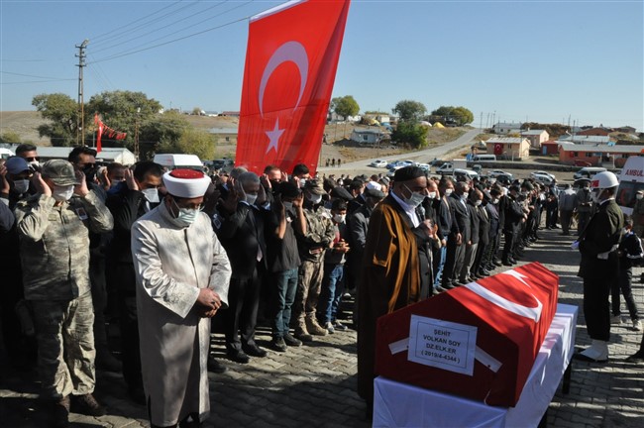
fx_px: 483
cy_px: 214
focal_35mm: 27
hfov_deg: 67.4
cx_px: 322
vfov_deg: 47.8
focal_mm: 18
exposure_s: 1/400
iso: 1600
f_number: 20
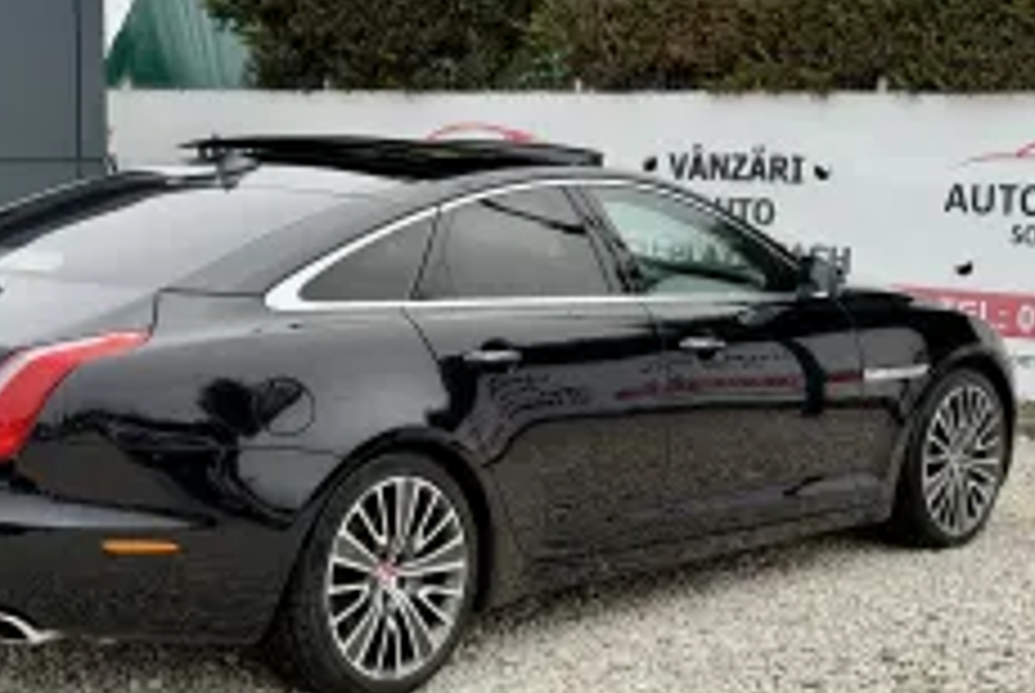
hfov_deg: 25.9
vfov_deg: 17.5
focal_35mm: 78
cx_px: 459
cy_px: 441
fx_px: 2245
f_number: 1.78
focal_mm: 6.76
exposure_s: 1/357
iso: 64
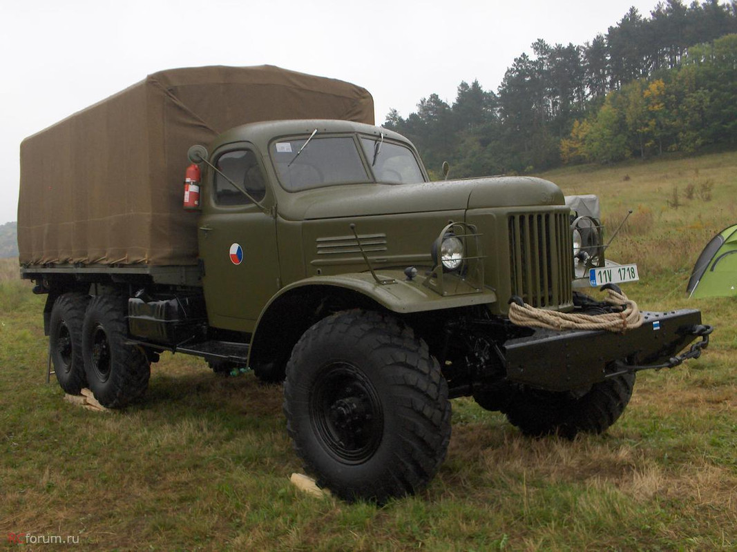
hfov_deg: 50.1
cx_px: 368
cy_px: 276
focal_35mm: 37
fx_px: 788
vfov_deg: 38.7
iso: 200
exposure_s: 1/196
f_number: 2.8
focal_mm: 6.11
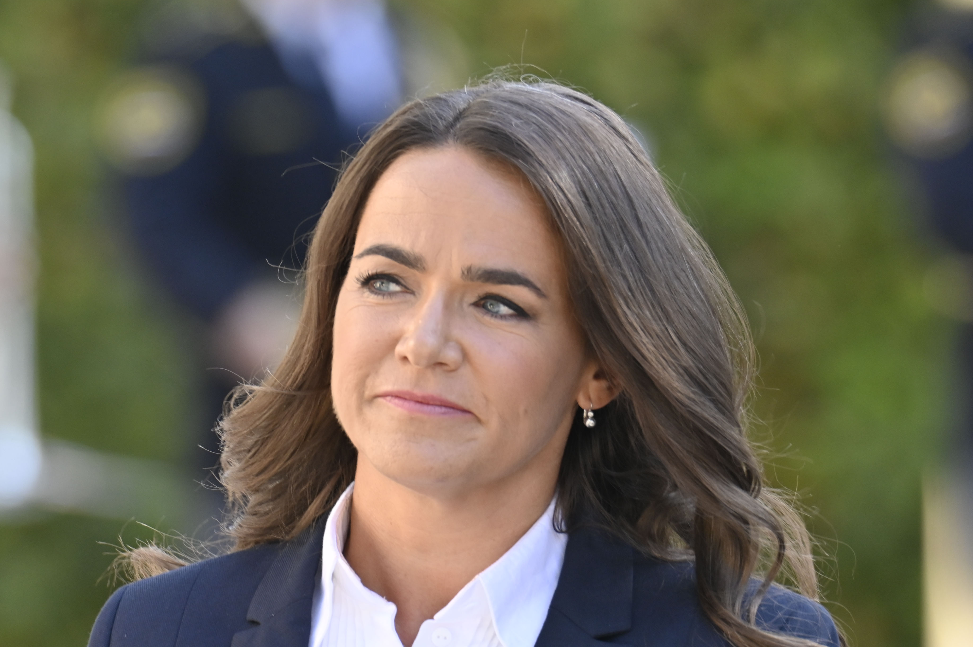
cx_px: 403
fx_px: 22256
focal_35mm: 824
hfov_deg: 2.5
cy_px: 348
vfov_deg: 1.7
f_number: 7.1
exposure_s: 1/250
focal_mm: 500
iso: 800
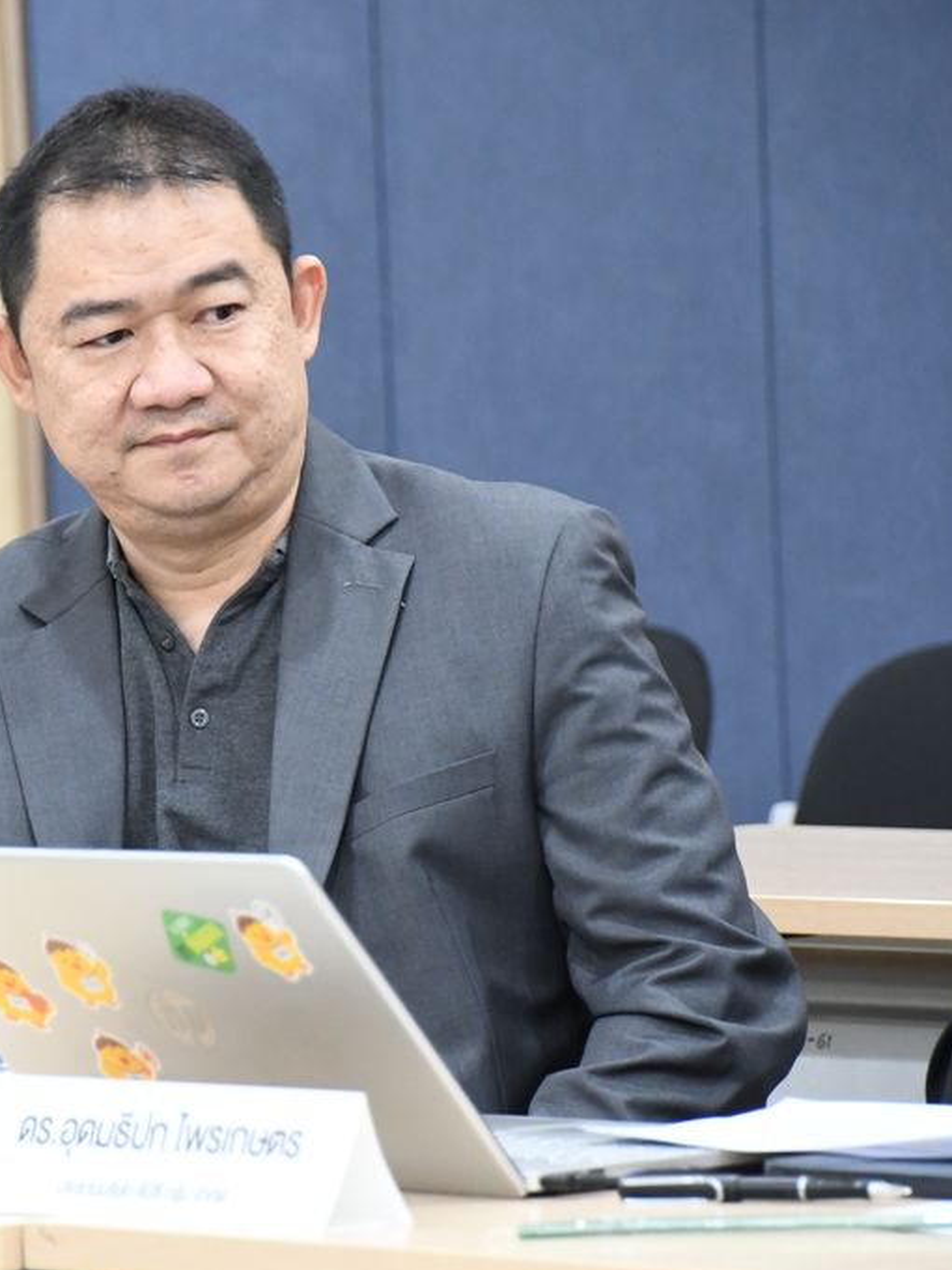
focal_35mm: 336
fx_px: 12321
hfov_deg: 4.4
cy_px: 636
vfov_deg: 5.9
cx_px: 194
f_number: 6
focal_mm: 155
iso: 3600
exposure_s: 1/40
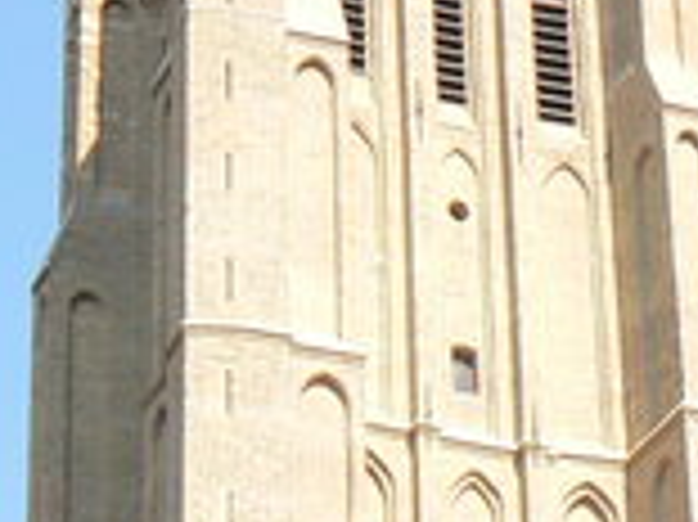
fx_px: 3748
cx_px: 266
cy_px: -297
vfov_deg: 7.8
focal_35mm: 186
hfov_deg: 10.6
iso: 100
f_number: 3.6
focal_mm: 6
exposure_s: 1/1000
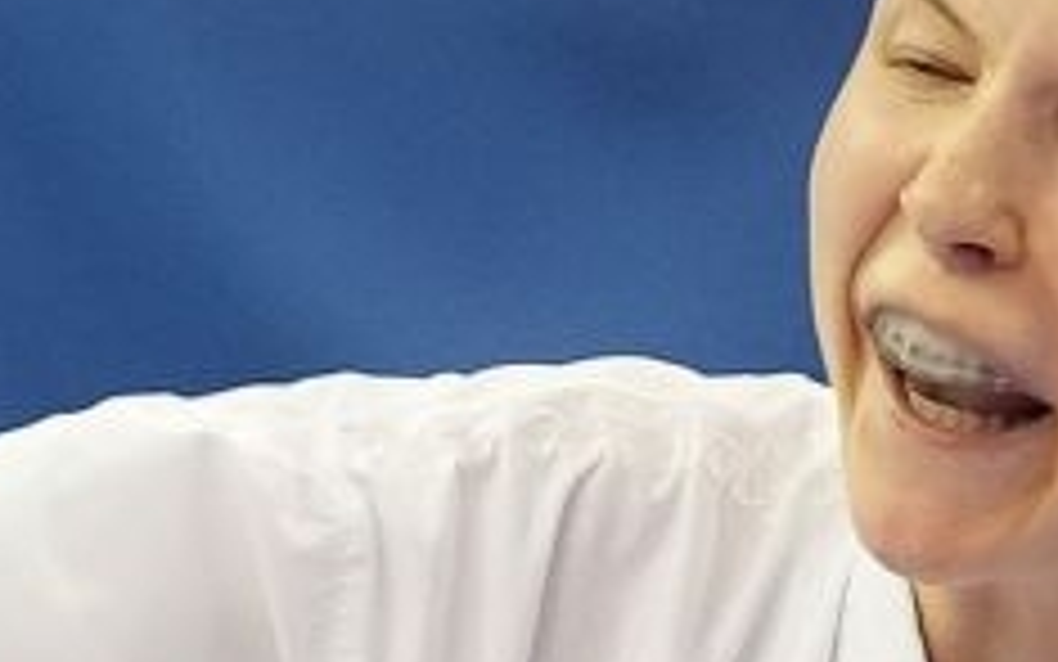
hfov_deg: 1.3
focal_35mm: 1558
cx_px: 257
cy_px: 757
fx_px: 44934
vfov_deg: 0.8
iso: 4000
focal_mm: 200
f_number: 2.8
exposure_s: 1/1000
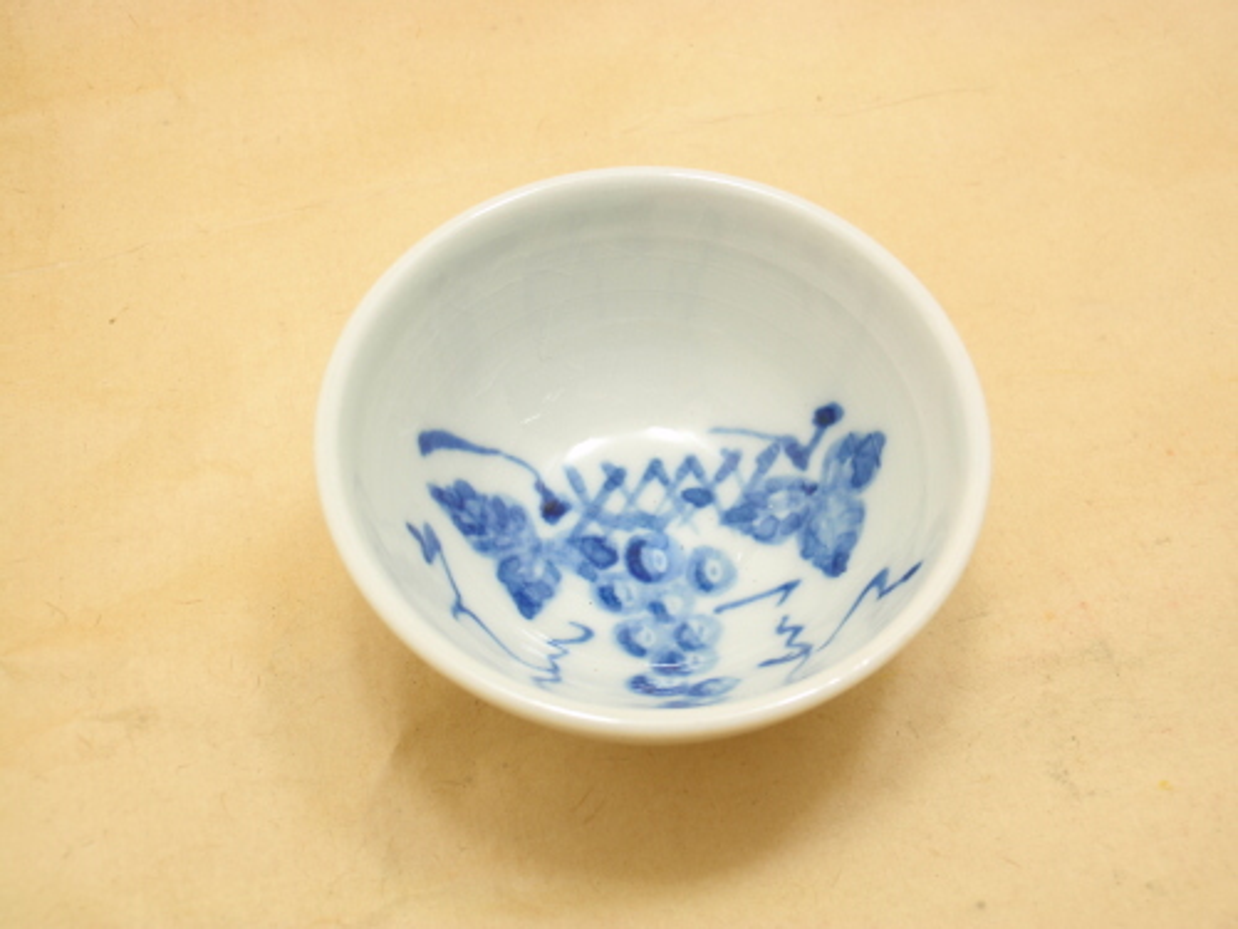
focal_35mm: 40
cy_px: 464
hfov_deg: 46.8
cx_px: 619
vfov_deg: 36.0
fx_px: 1431
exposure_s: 1/40
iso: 64
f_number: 3.9
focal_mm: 7.25
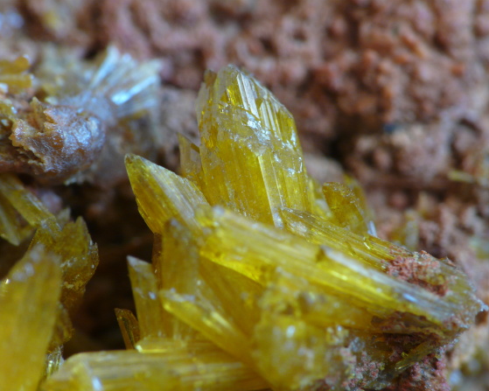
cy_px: 196
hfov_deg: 3.7
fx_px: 7640
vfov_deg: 2.9
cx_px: 248
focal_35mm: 528
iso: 100
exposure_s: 3.2
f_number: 8
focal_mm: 82.8
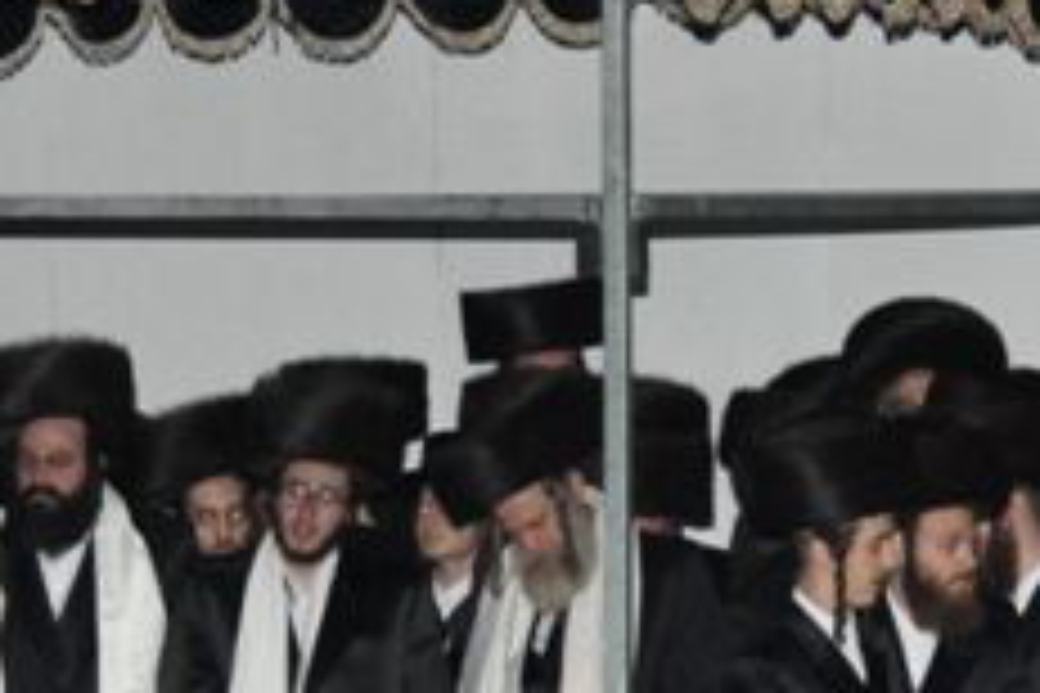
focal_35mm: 363
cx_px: 468
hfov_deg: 5.7
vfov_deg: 3.8
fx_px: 10486
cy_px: 232
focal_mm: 70
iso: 800
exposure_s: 1/60
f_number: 5
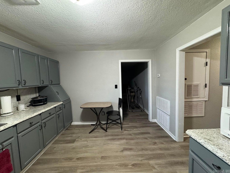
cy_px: 86
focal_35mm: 14
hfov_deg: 102.1
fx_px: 93
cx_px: 115
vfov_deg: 85.7
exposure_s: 1/60
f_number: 2.2
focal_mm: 2.22
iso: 400
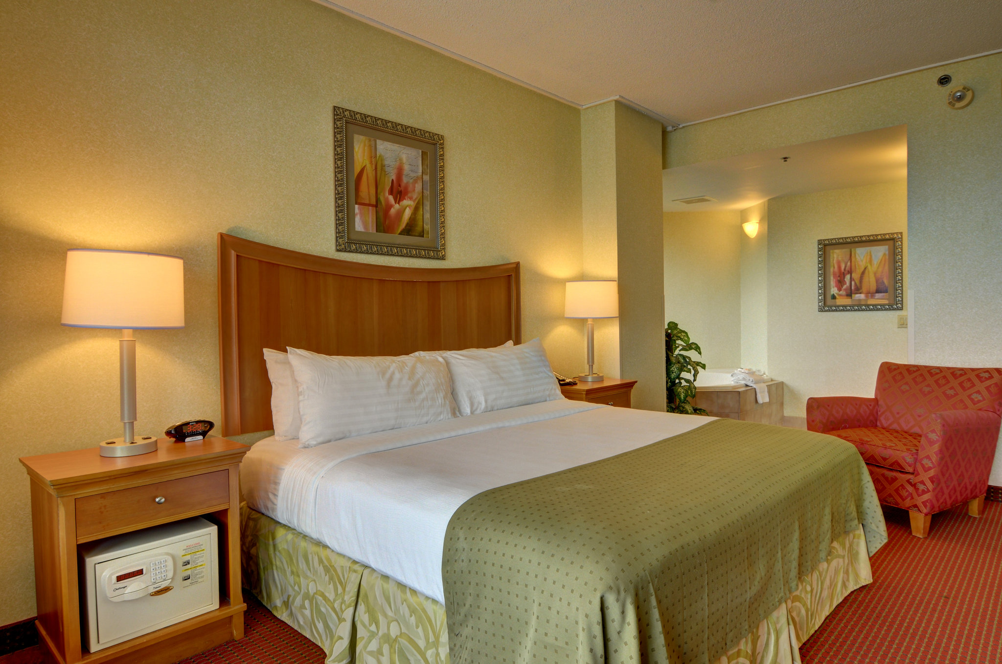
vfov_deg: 59.3
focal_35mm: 21
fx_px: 583
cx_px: 501
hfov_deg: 81.3
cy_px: 332
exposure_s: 1/8
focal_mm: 14
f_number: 9
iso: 400
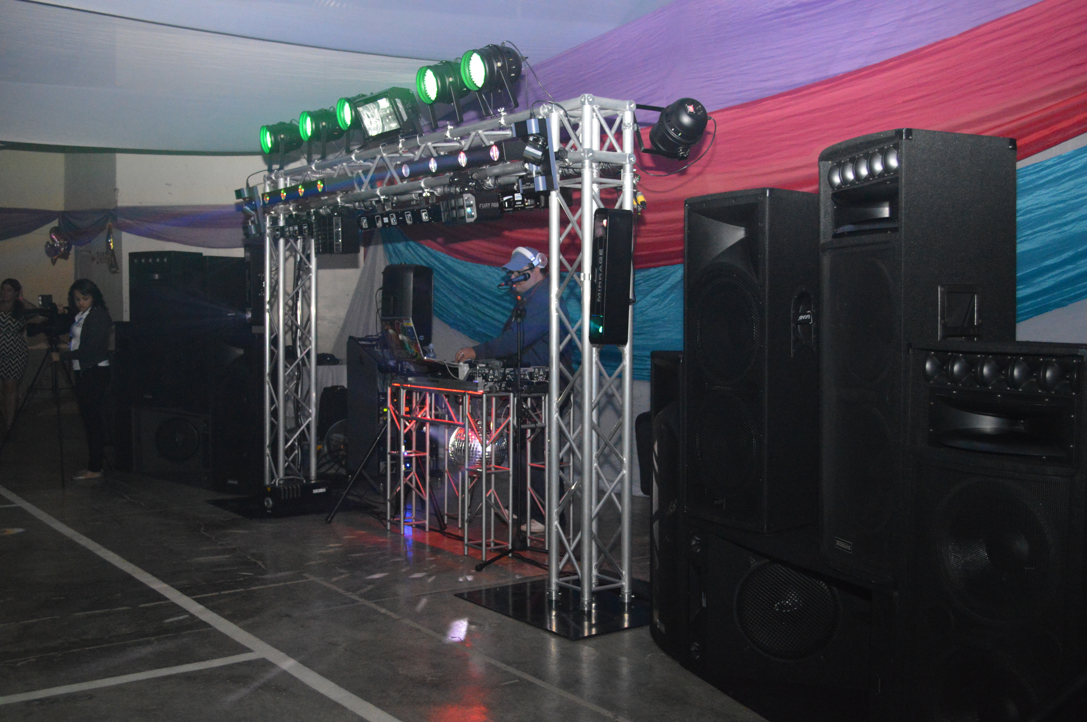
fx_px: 1086
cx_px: 544
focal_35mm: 36
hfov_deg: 53.2
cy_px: 361
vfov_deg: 36.8
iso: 3200
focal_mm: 24
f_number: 4
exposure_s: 1/60
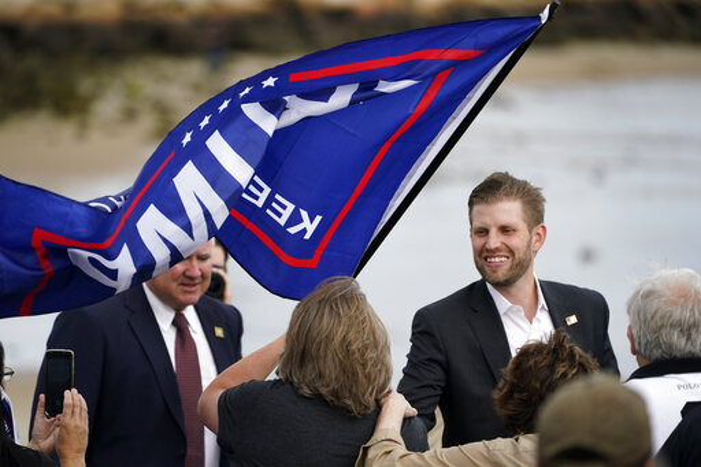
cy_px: 234
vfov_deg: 4.1
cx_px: 350
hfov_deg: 6.2
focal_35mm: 333
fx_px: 6482
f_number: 5.6
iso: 500
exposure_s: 1/1000
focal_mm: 333
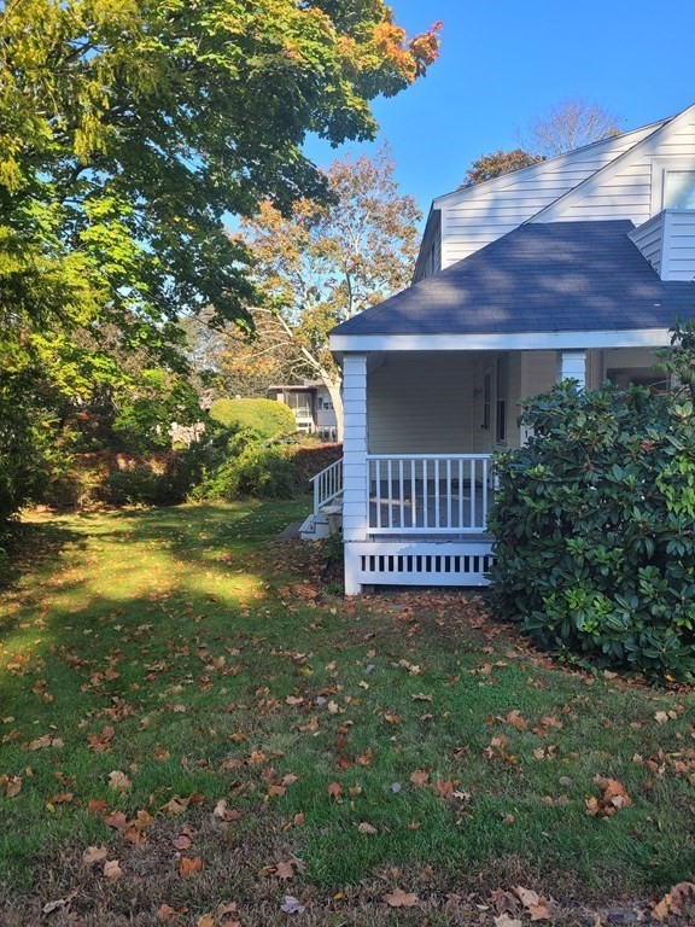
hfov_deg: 53.1
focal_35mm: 26
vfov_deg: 67.3
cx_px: 348
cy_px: 464
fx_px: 696
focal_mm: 5.4
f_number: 1.8
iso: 40
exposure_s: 1/631
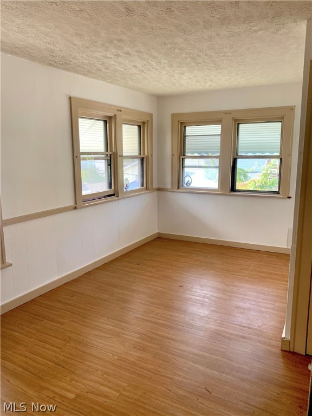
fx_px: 312
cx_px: 156
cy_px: 208
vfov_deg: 67.3
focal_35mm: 26
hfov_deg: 53.1
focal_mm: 4.25
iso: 64
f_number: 1.8
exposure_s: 1/121
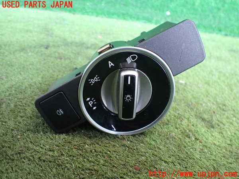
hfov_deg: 60.0
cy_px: 90
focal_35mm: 30
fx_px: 207
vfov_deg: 46.8
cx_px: 120
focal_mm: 5.4
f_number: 2.3
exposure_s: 1/50
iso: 800
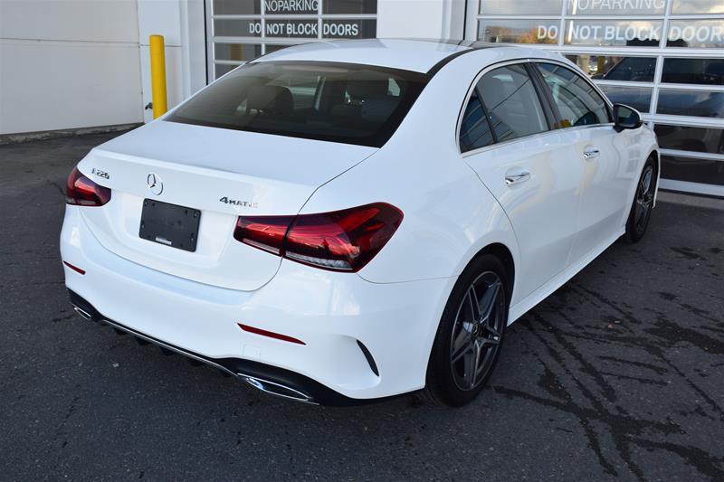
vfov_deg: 38.3
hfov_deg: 55.1
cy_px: 241
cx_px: 362
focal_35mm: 34
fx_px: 694
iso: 400
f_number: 9
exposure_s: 1/160
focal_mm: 23
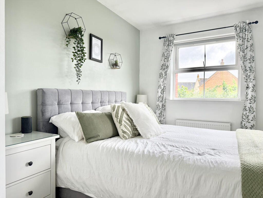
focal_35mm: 24
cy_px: 99
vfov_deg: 56.8
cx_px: 132
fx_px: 182
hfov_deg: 71.6
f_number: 1.78
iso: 100
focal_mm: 6.76
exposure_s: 1/325
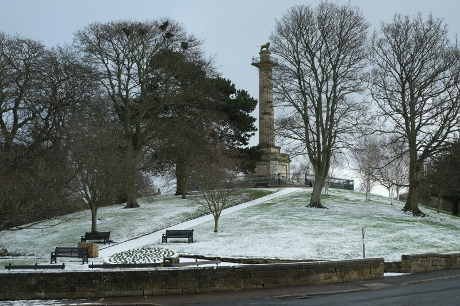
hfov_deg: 37.5
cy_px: 153
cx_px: 230
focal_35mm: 53
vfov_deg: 25.5
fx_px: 677
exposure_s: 1/280
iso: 200
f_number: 5.6
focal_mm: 35
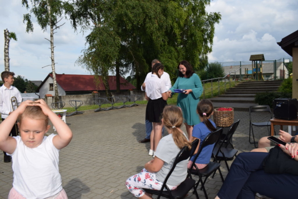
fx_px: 248
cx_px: 149
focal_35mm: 30
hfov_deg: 61.9
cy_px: 100
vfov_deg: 43.6
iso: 100
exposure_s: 1/200
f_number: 8
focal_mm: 20
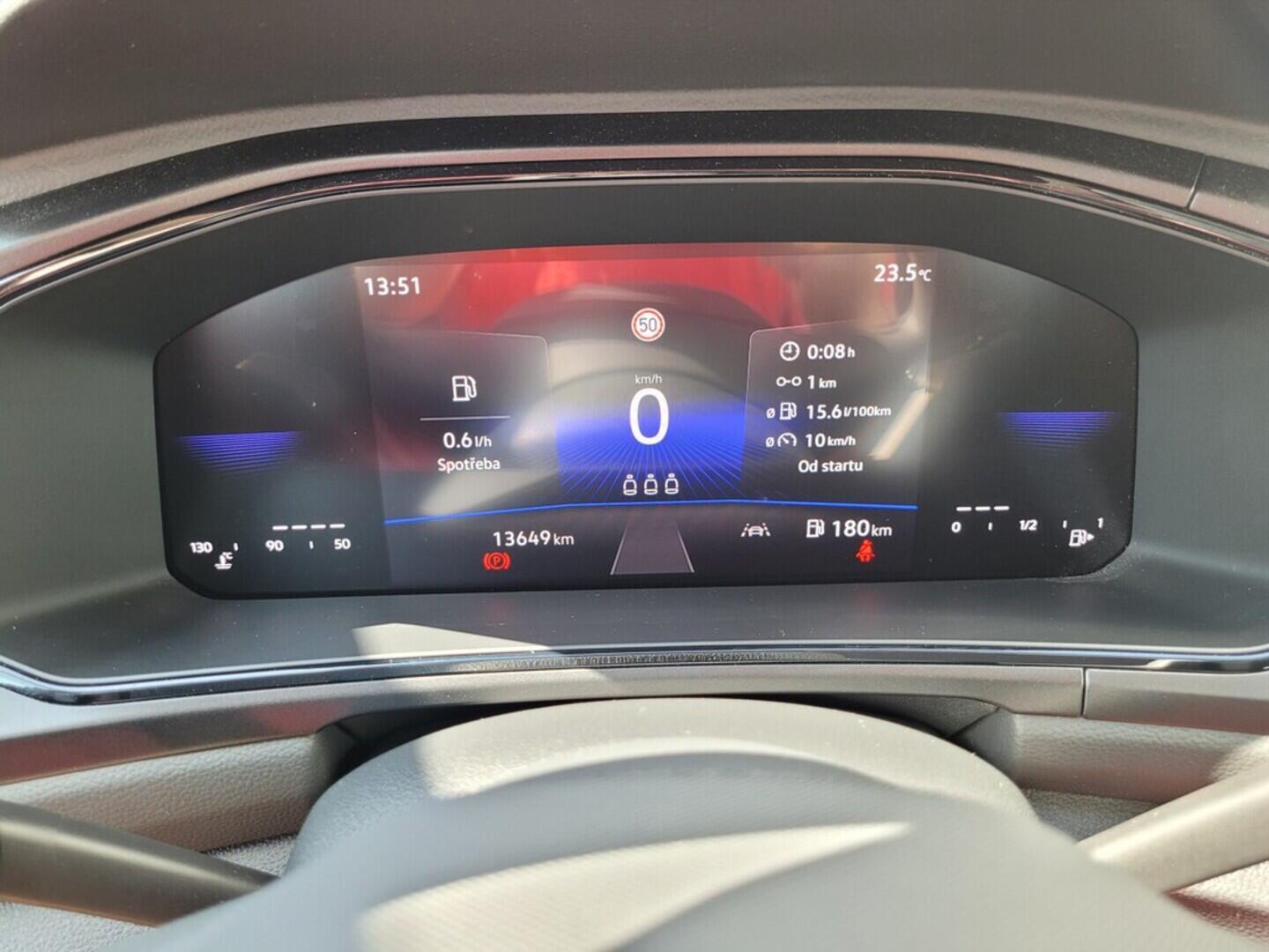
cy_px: 476
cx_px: 634
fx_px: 953
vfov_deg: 53.1
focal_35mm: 26
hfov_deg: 67.3
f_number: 1.8
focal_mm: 5.4
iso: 125
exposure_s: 1/100
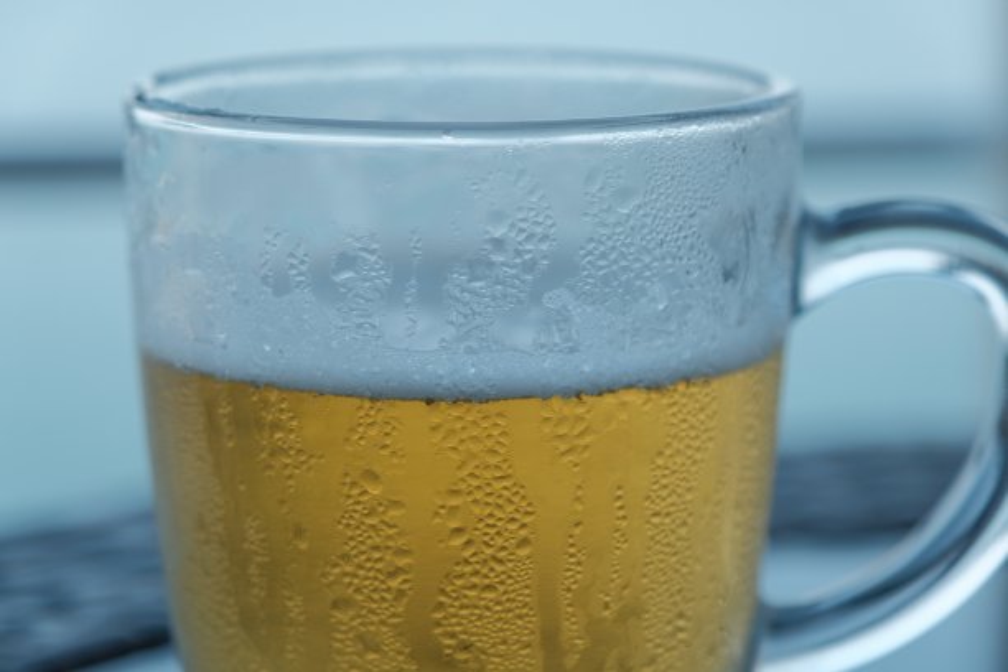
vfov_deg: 11.4
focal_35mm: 120
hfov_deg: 17.1
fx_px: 3360
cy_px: 336
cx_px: 504
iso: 160
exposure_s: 1/250
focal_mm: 80
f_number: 4
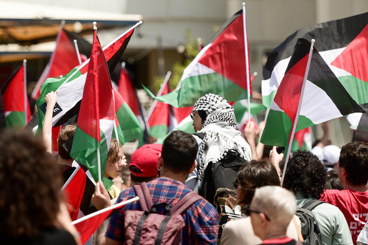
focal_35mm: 240
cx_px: 184
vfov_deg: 5.7
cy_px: 122
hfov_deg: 8.6
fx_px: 2451
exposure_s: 1/5000
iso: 250
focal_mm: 160
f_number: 2.8
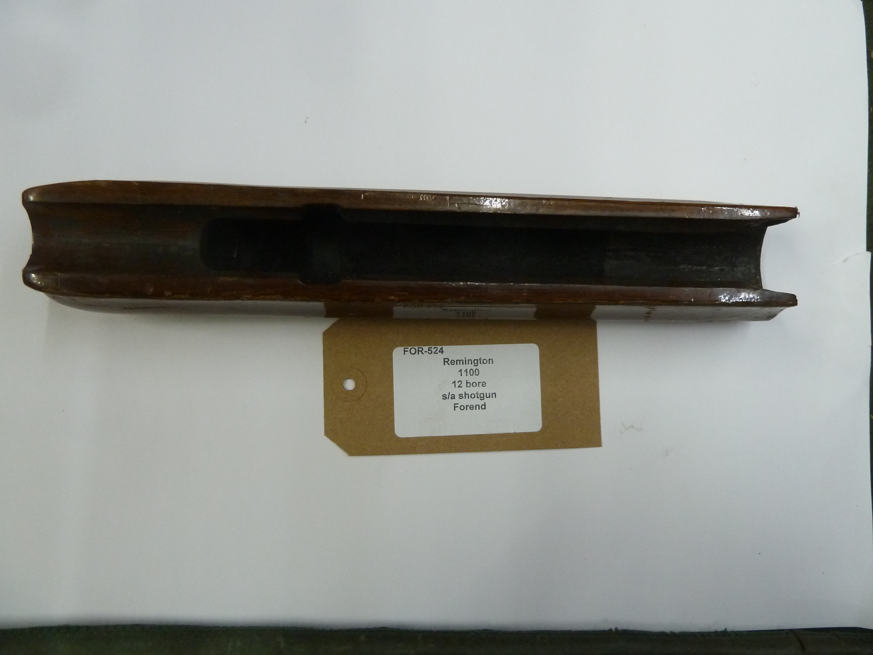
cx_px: 436
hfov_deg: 69.4
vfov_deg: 54.9
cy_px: 328
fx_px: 630
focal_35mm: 25
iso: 320
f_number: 3.3
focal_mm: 4.1
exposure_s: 1/30
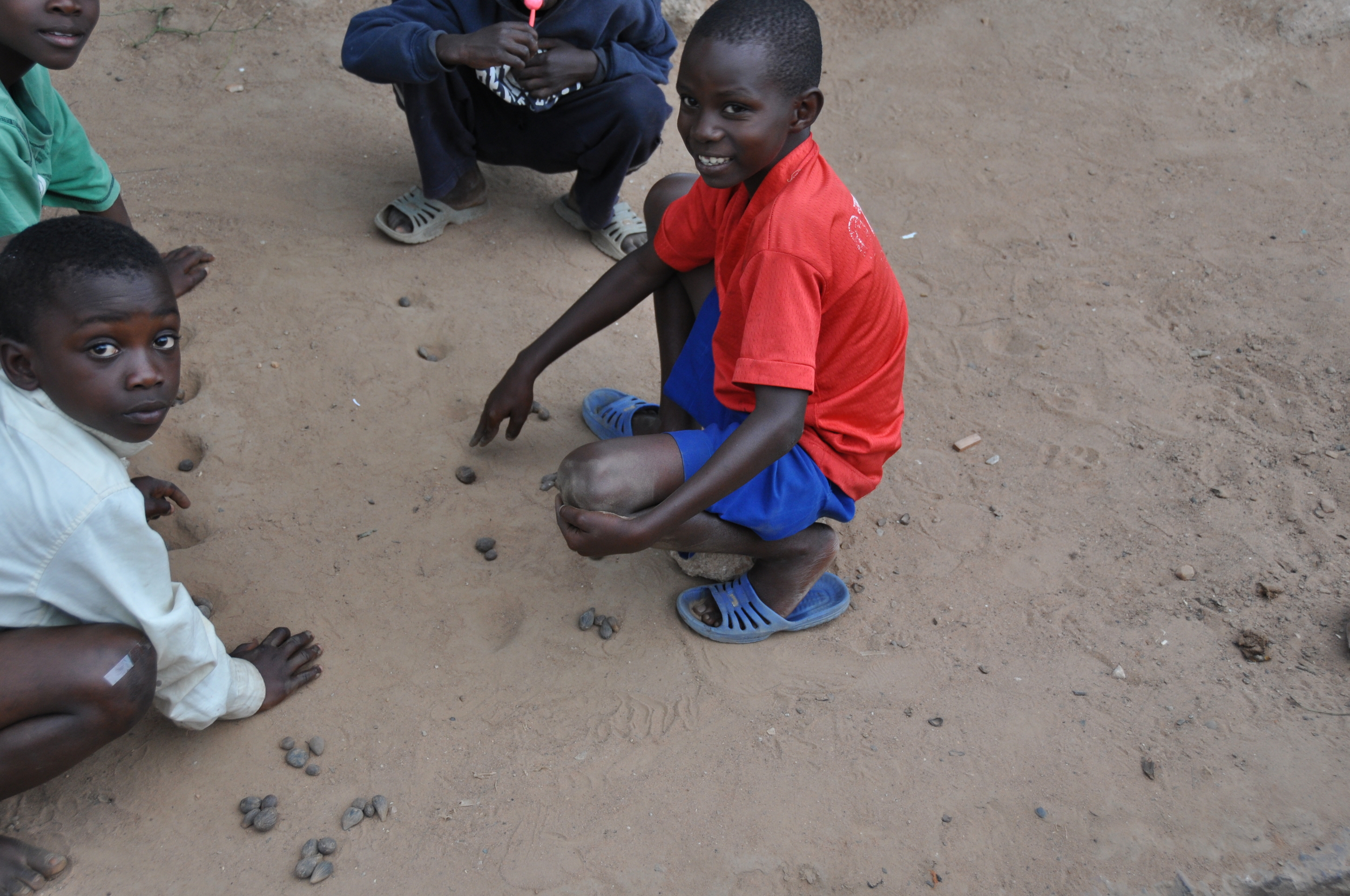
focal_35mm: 51
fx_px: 1910
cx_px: 675
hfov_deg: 38.9
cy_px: 448
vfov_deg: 26.4
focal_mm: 34
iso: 400
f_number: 4.5
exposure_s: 1/80
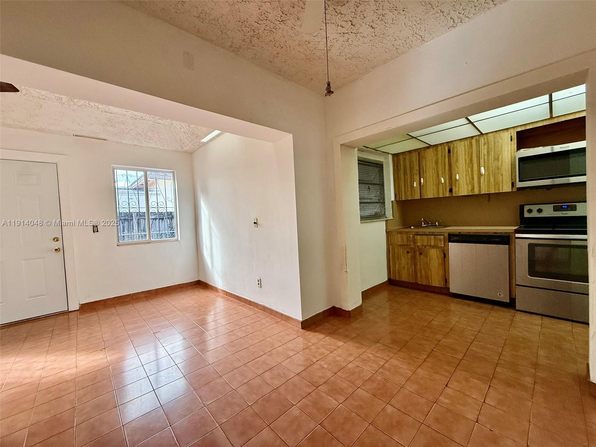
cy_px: 224
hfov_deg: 102.1
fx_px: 241
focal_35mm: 14
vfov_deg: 85.7
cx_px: 298
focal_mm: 2.22
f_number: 2.2
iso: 200
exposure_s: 1/120
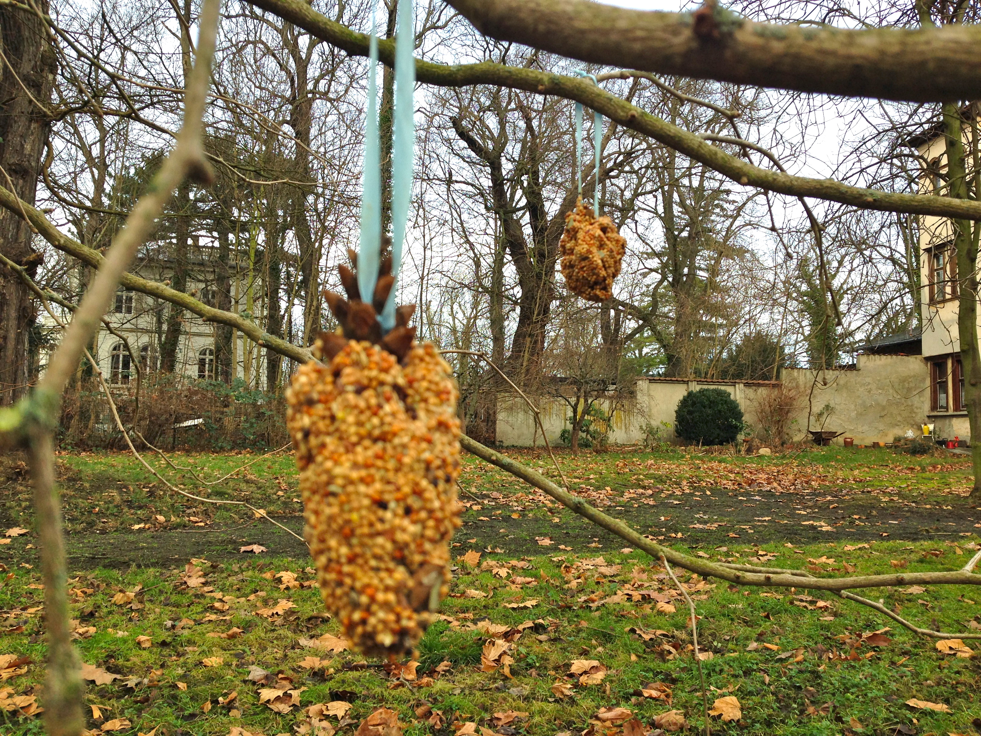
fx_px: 935
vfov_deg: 42.9
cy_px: 368
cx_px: 490
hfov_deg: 55.4
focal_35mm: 33
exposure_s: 1/254
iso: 50
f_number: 2.4
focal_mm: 4.12
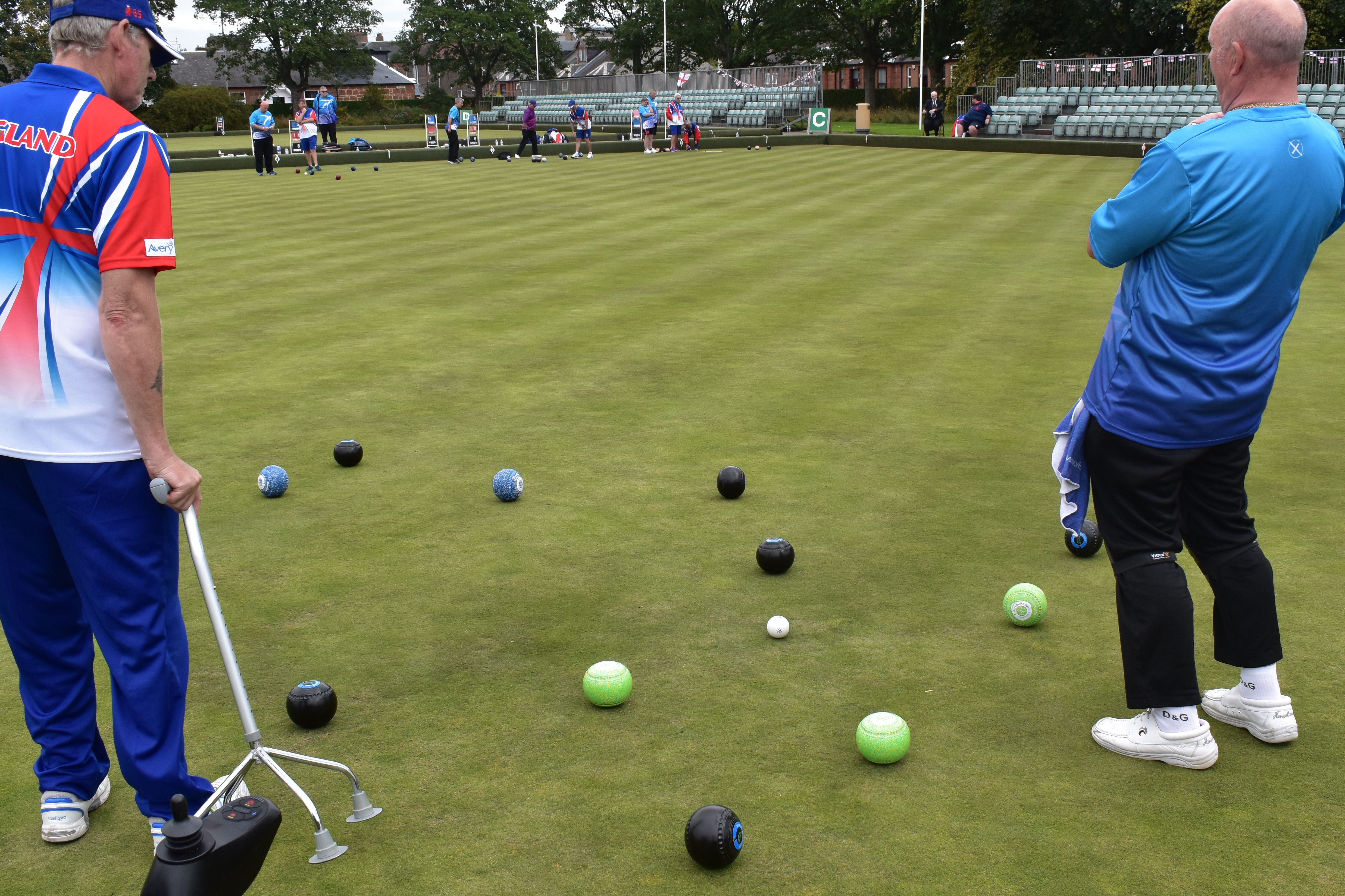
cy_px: 447
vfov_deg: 33.4
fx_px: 1494
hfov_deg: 48.4
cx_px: 715
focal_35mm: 40
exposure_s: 1/320
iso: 400
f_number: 10
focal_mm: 22
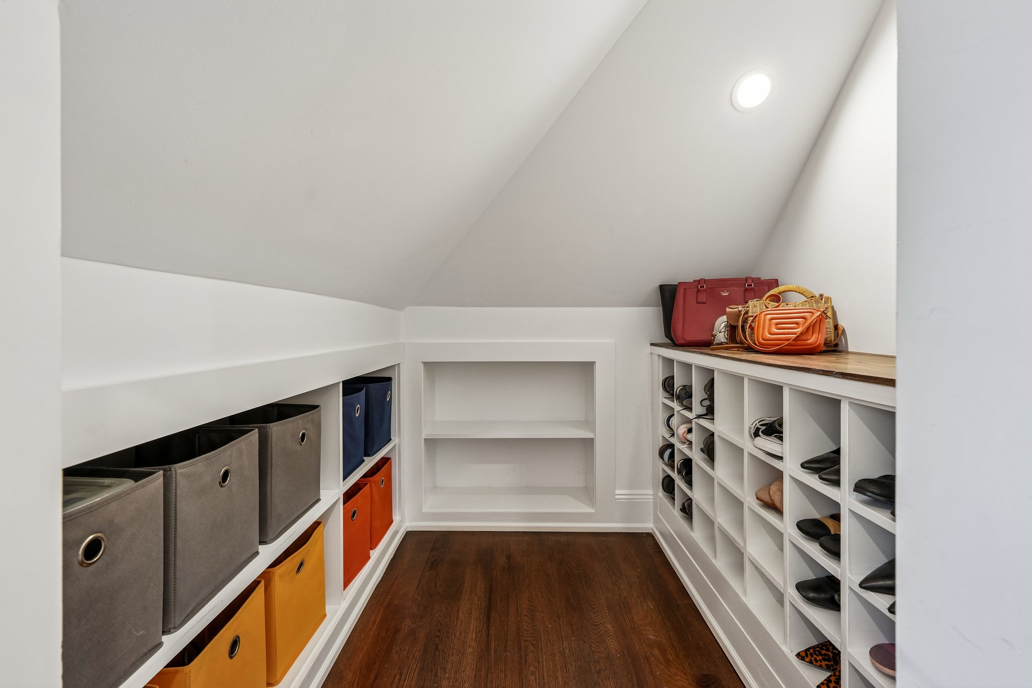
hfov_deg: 96.7
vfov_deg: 73.7
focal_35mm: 16
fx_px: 459
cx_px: 516
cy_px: 344
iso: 400
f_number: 8
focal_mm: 16
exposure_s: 1/6
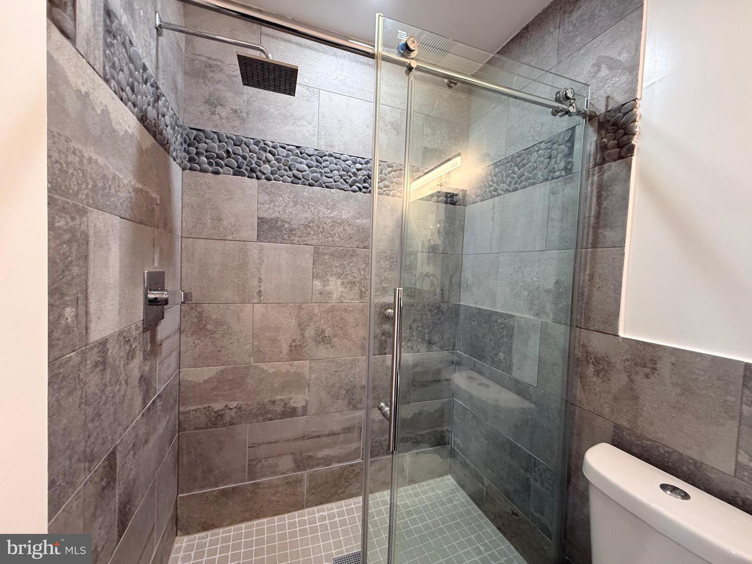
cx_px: 376
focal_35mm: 14
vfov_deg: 85.7
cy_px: 282
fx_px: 304
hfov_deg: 102.1
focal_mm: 2.22
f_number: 2.2
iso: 500
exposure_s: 1/120
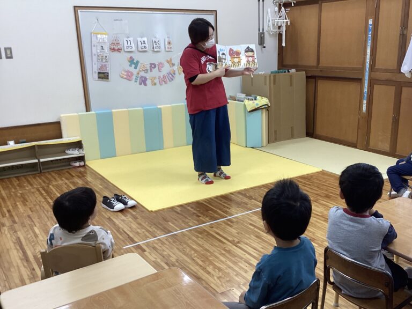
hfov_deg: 58.4
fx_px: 369
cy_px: 154
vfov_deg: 45.4
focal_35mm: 31
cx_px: 206
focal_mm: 3.3
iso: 100
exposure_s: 1/60
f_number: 2.4
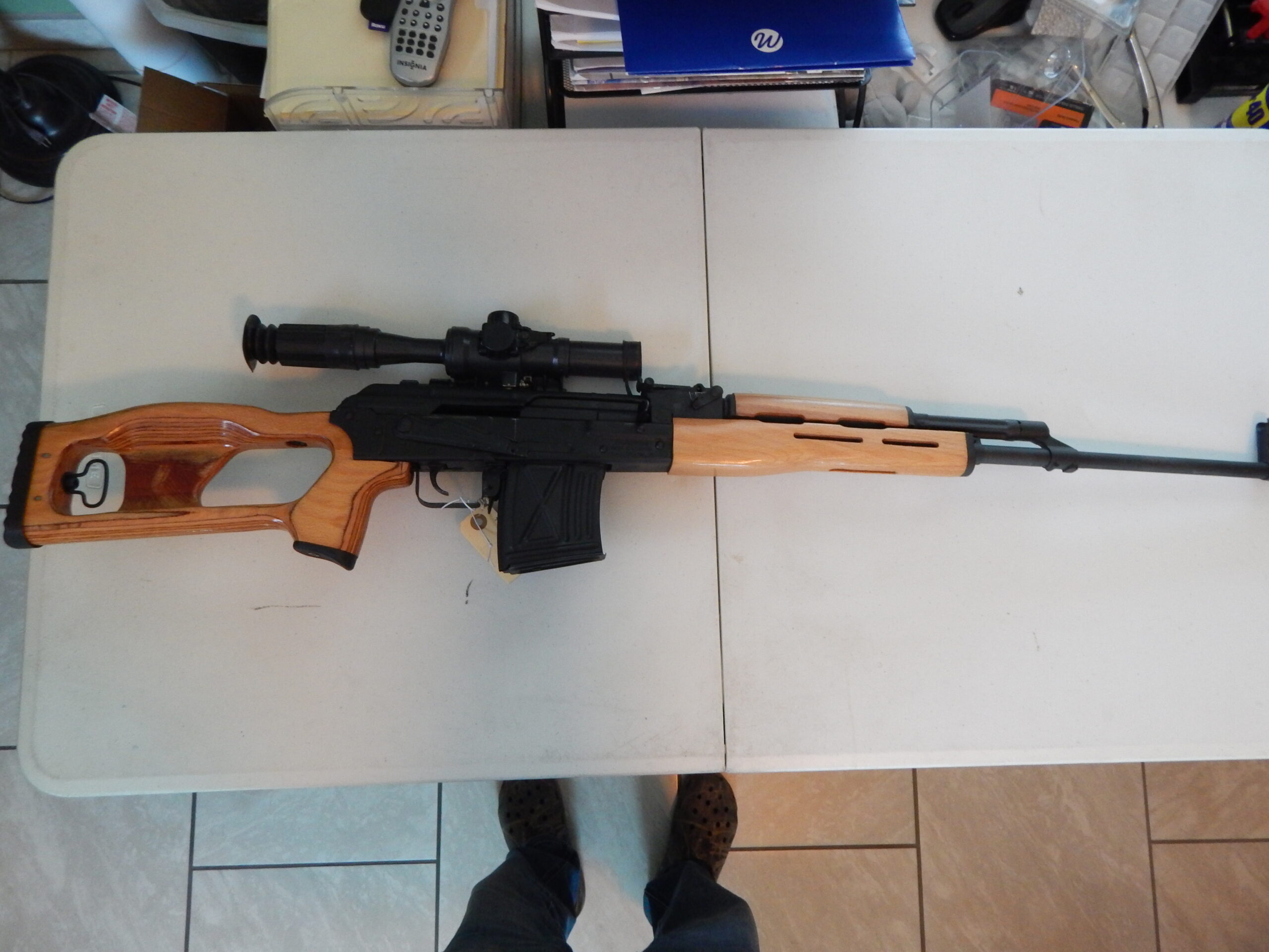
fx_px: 807
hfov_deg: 76.4
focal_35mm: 22
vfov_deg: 61.1
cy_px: 476
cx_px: 634
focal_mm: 4
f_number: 3
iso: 400
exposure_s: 1/25
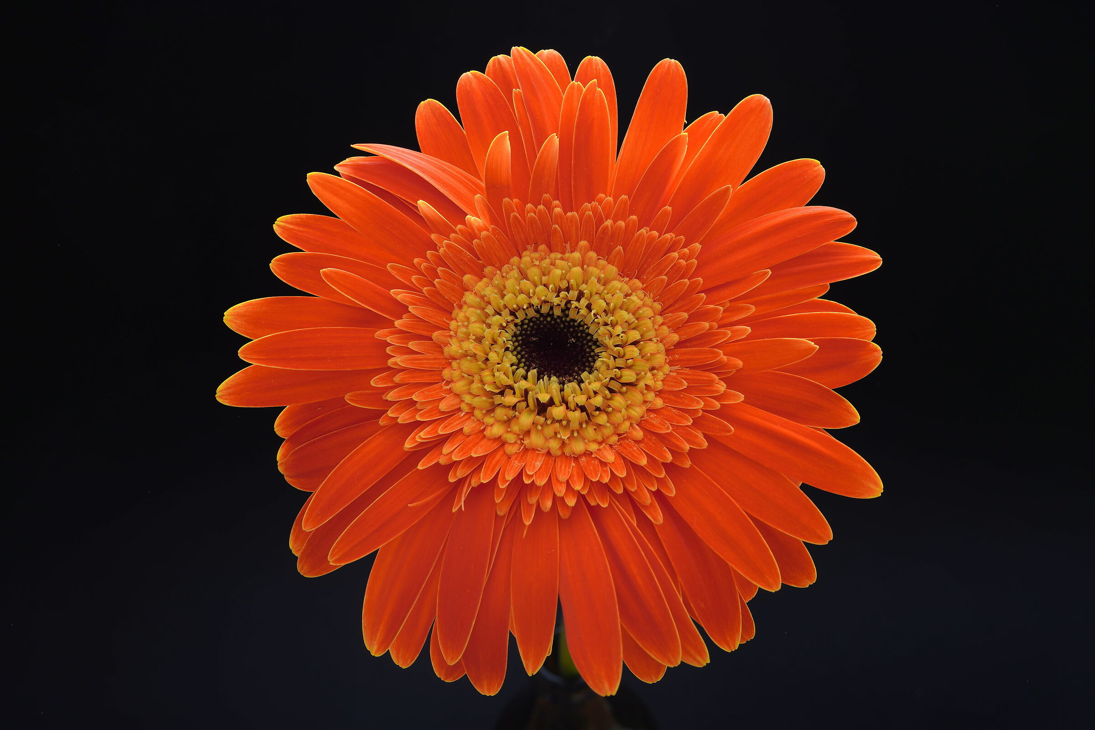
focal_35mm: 45
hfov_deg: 43.6
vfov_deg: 29.9
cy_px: 365
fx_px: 1369
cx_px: 548
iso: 160
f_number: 16
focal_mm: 45
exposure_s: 6
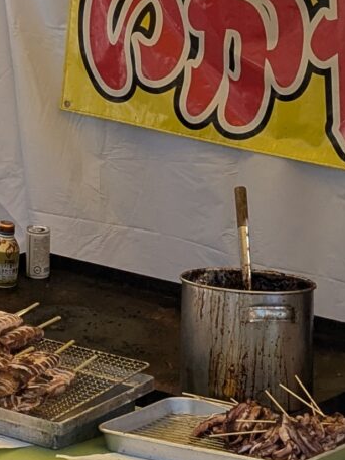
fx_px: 1860
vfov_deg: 13.4
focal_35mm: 140
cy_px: -193
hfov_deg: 10.2
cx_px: -179
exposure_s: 1/987
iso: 45
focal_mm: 5.43
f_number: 1.89
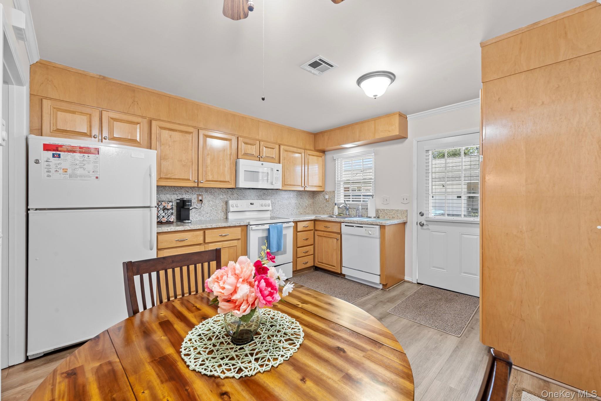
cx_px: 300
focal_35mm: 14
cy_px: 200
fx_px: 234
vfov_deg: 81.2
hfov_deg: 104.3
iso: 200
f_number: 10
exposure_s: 1/1.67
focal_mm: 14
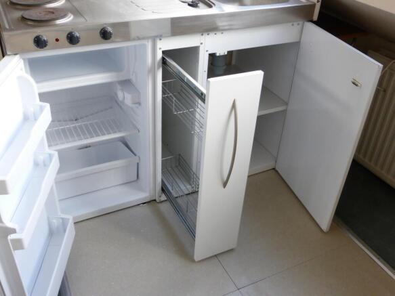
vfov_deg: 41.8
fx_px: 388
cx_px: 198
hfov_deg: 54.0
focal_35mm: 34
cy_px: 148
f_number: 3.7
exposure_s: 1/60
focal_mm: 6.1
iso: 320
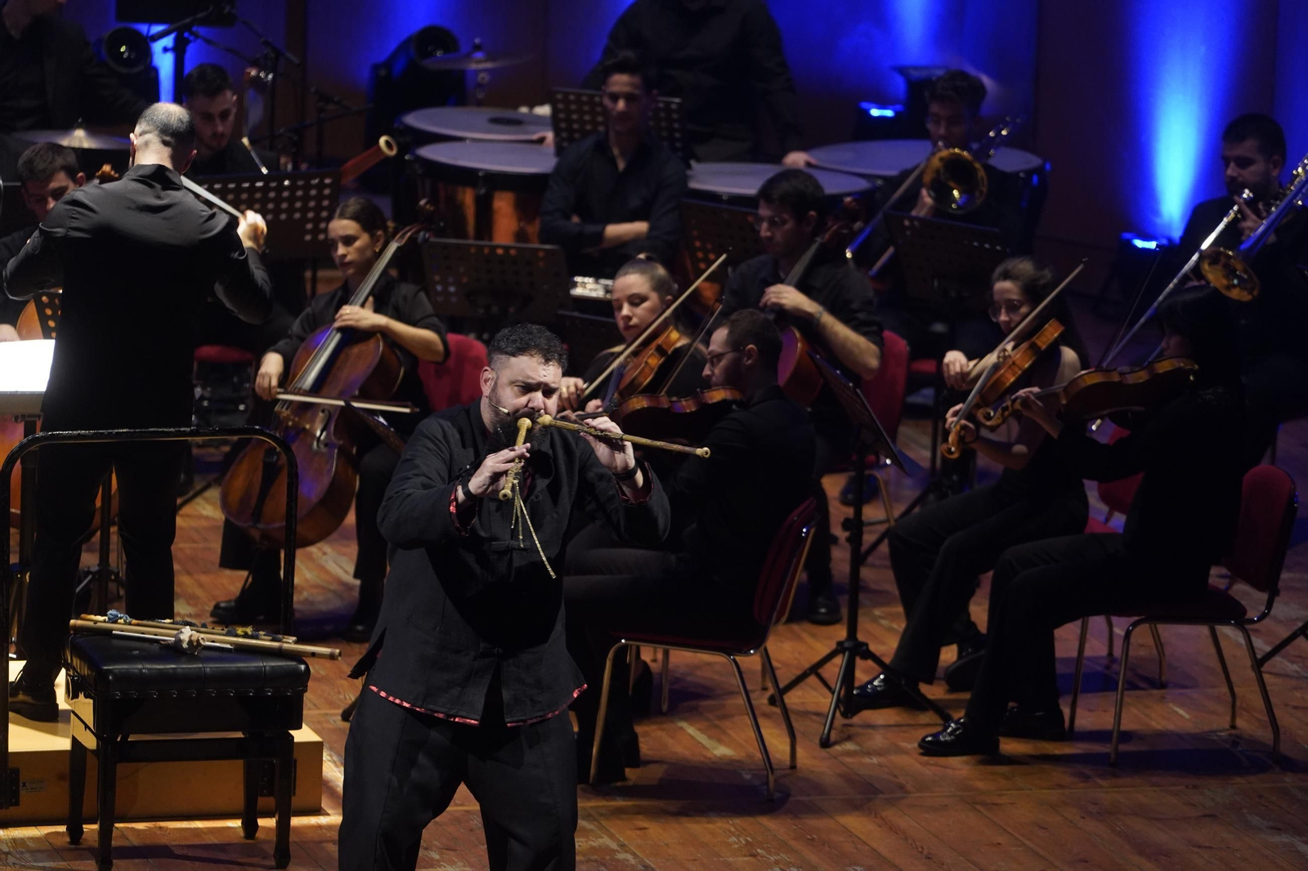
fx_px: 7265
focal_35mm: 200
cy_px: 436
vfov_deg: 6.9
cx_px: 654
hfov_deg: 10.3
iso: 3200
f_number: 4
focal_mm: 200
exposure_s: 1/200
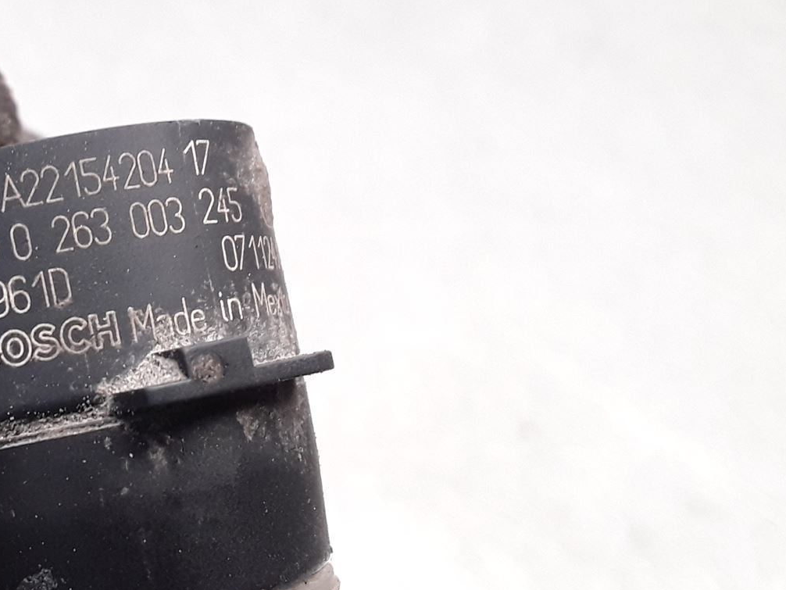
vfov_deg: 25.7
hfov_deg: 32.1
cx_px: 79
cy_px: 299
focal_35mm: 57
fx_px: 1295
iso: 100
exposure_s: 1/50
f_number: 1.9
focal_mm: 2.91
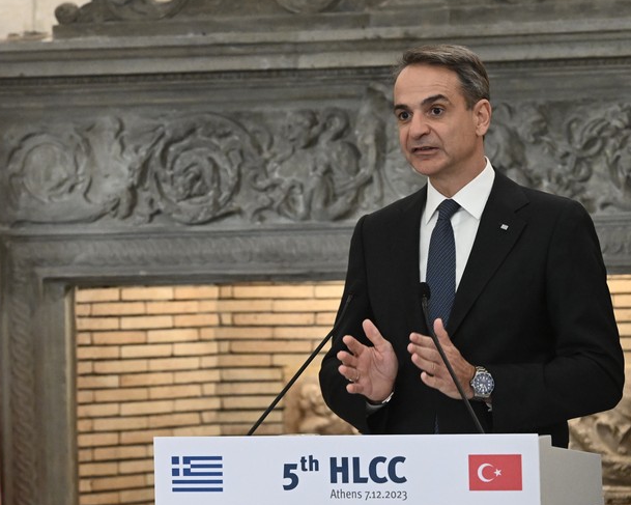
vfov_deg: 7.0
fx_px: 4145
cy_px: 128
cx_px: 50
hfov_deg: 8.7
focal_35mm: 222
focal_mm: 120
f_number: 4.5
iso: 5000
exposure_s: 1/320
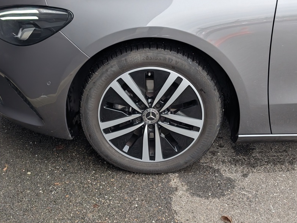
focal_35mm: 50
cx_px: 148
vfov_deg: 29.1
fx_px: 429
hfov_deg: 38.2
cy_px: 110
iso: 293
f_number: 1.68
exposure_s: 1/546
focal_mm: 6.9
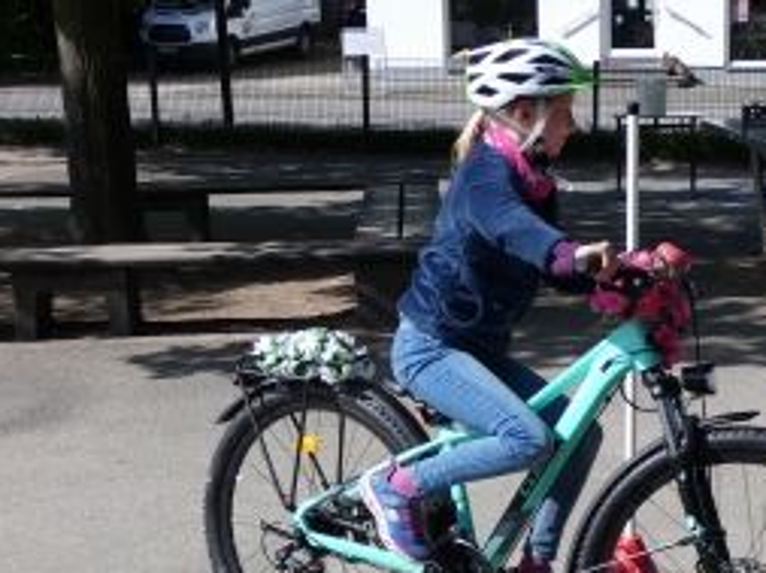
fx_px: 1679
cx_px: 545
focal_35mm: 76
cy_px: 452
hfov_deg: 25.5
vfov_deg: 19.2
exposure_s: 1/640
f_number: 3.8
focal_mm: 8.6
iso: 80
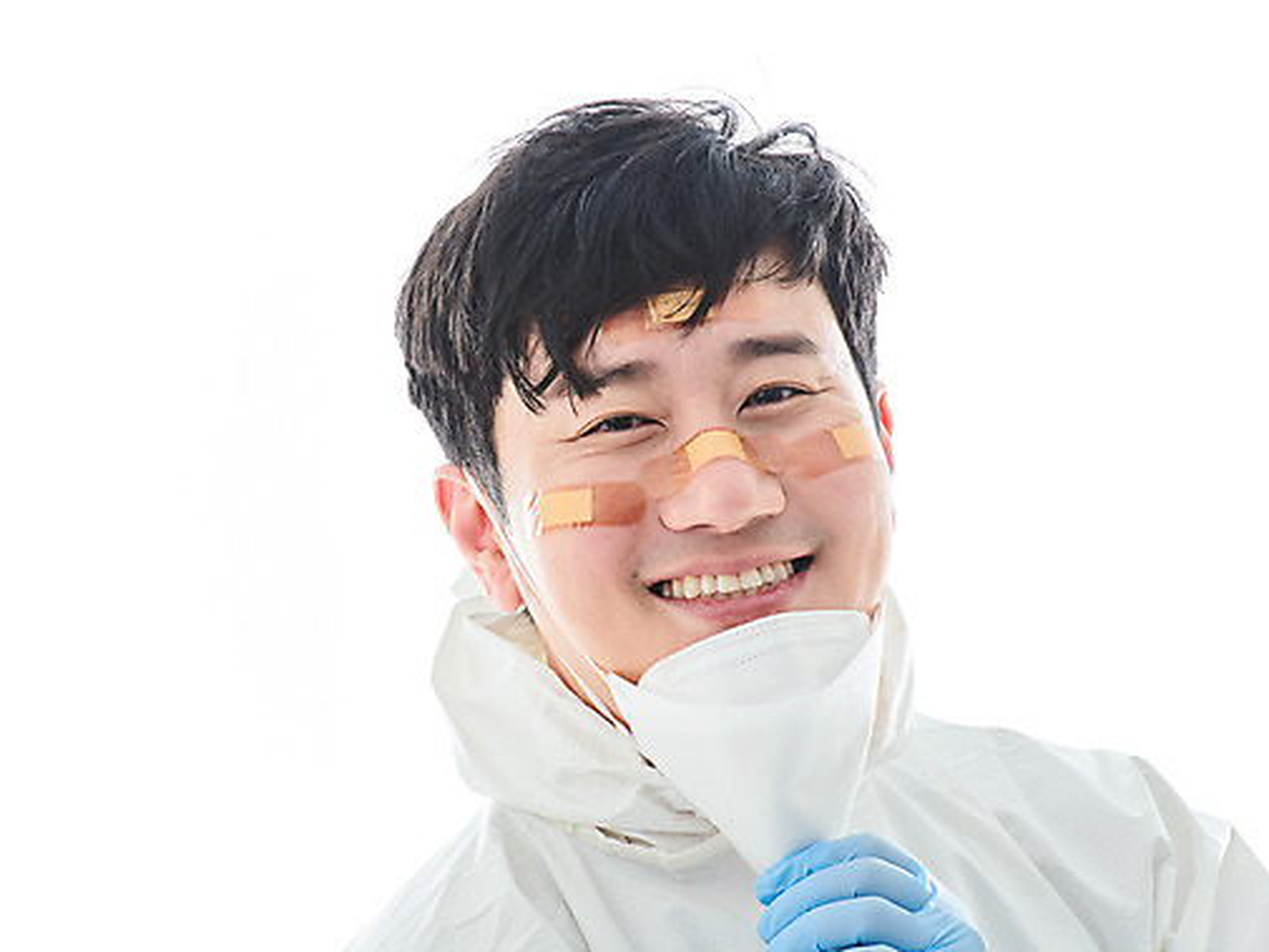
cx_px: 604
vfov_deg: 6.5
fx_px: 8360
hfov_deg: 8.7
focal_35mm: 228
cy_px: 495
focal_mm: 200
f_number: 14
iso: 100
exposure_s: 1/125
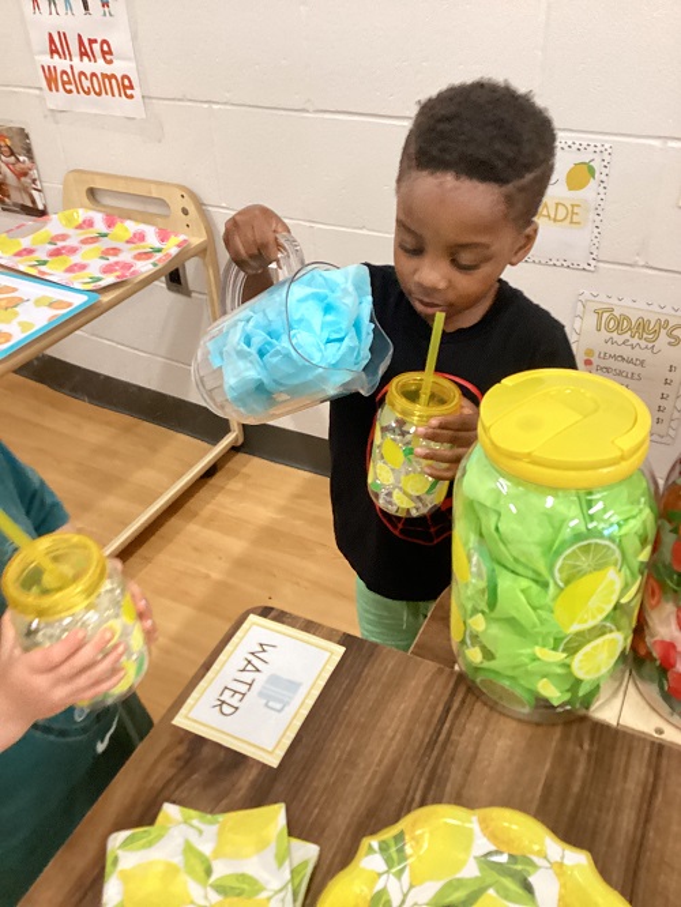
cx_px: 340
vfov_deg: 58.3
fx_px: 813
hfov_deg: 45.5
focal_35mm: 31
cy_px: 454
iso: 320
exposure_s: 1/25
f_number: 2.4
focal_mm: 3.3
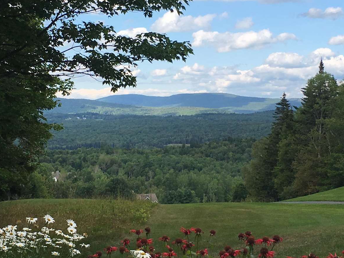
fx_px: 755
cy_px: 111
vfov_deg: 19.4
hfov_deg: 25.6
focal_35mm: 76
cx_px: 152
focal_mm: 4.15
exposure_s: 1/950
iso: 25
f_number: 2.2
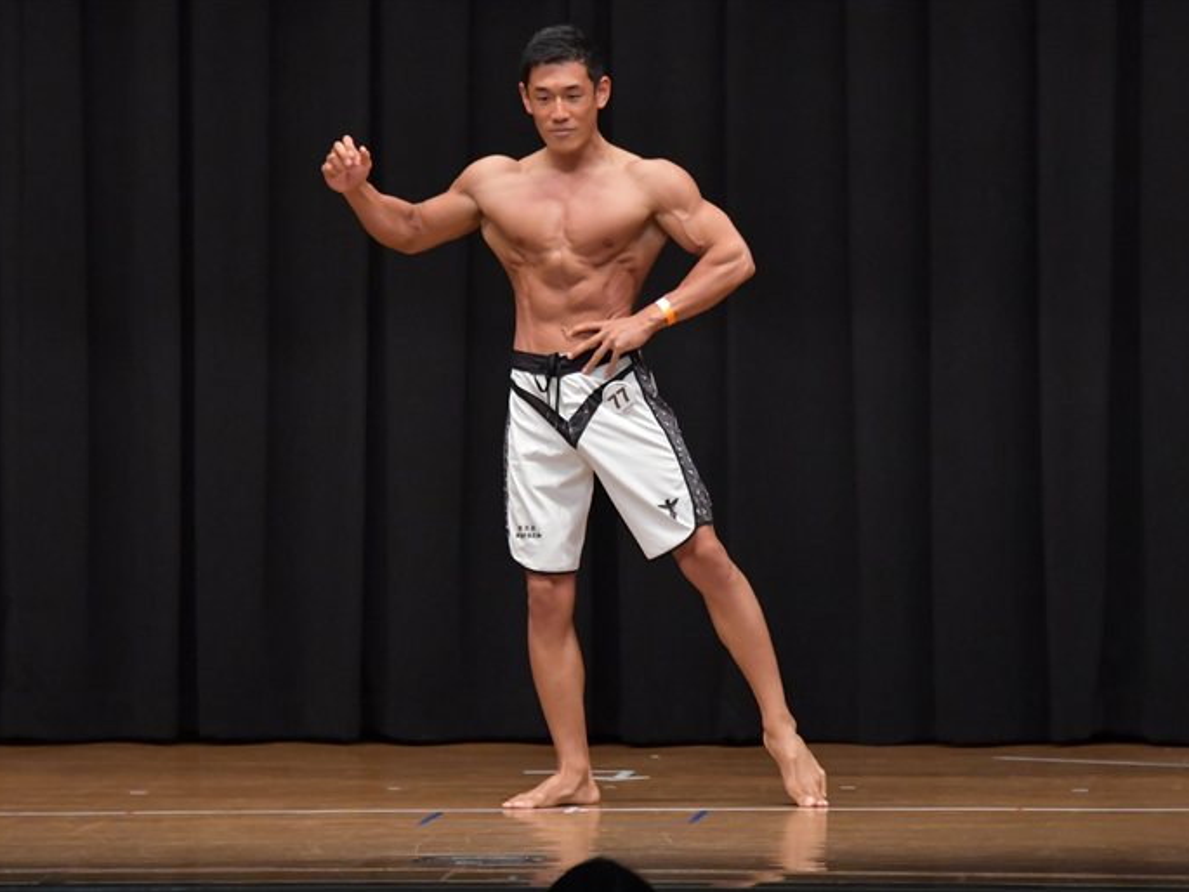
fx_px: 8966
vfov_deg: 5.7
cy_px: 446
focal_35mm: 261
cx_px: 567
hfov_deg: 7.6
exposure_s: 1/400
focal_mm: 160
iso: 6400
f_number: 5.6
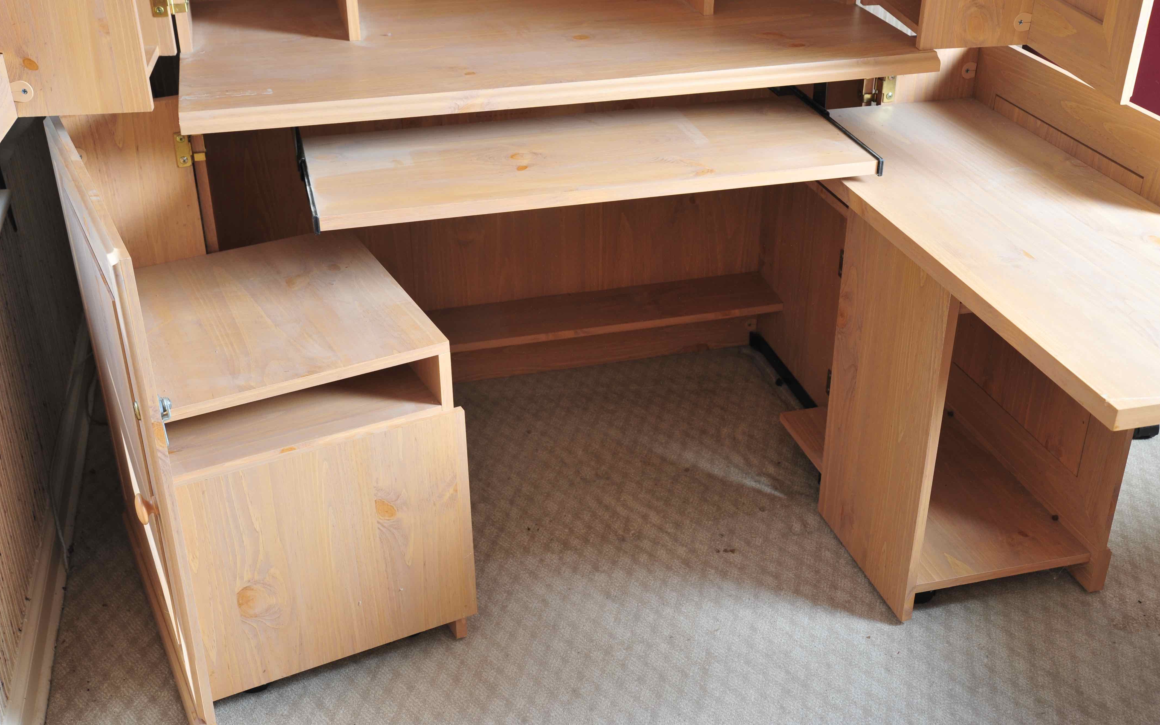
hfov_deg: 44.4
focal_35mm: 45
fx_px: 1423
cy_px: 347
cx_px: 581
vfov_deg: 28.6
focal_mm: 44
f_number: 8
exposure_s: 1/160
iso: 500
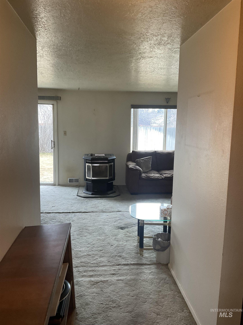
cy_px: 162
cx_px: 122
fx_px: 271
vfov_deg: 61.7
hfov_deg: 48.2
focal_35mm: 29
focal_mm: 3
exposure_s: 1/60
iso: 100
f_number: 1.8
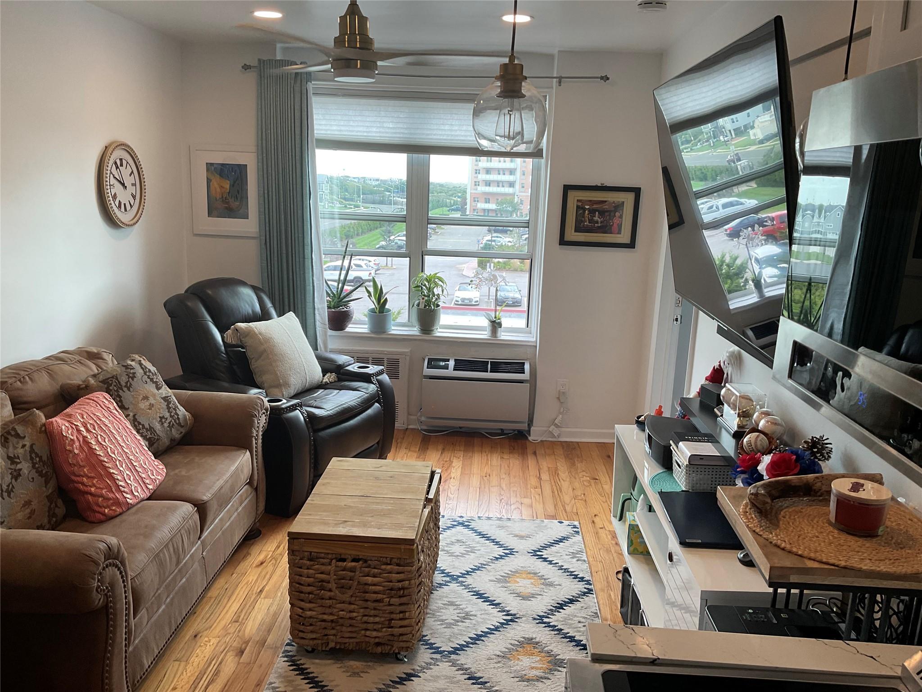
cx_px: 461
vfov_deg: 48.2
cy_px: 346
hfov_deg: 61.7
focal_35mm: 29
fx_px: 772
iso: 40
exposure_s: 1/120
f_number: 1.8
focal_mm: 3
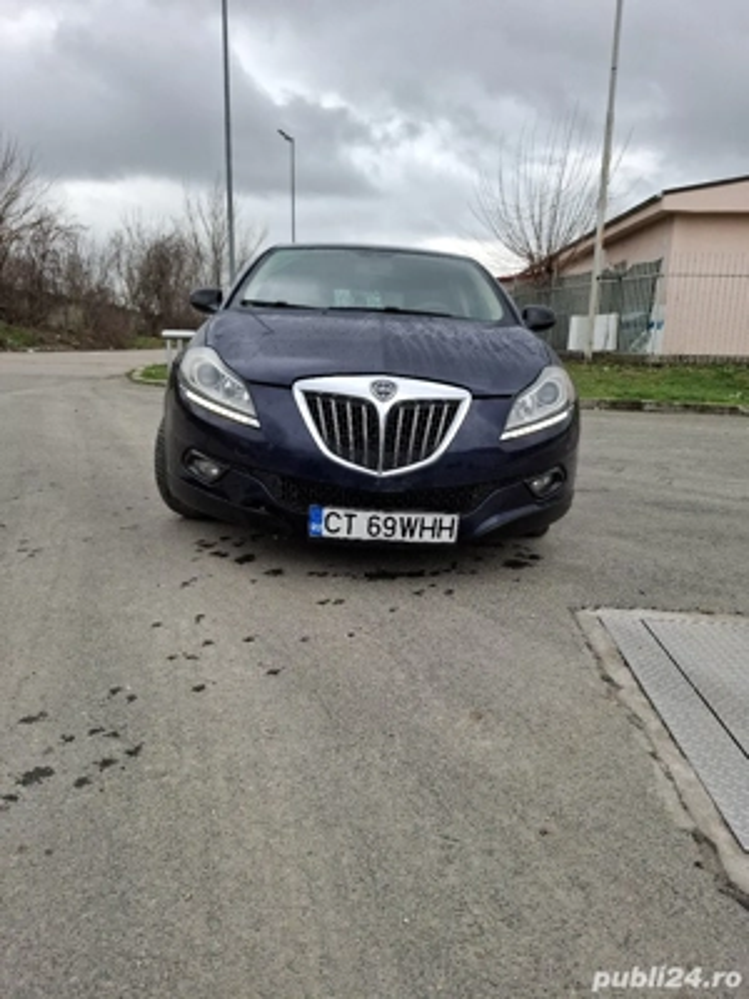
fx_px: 664
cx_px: 374
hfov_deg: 58.9
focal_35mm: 23
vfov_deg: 73.9
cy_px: 500
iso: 50
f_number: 1.8
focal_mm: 5.54
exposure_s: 1/345
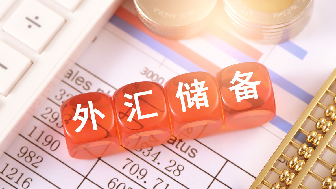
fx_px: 989
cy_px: 109
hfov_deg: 19.3
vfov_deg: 10.9
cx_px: 168
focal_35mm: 111
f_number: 13
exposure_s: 1/160
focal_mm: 105
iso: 200
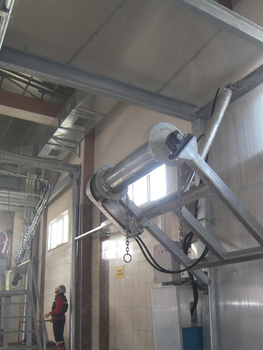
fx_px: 365
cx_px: 162
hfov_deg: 39.4
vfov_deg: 50.9
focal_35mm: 36
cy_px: 216
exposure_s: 1/30
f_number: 2.8
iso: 100
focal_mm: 5
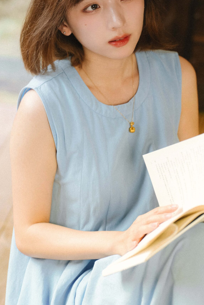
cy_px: 111
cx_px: 132
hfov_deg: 9.1
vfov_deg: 13.6
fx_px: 1283
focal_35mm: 151
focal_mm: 102
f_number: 2.8
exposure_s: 1/320
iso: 400
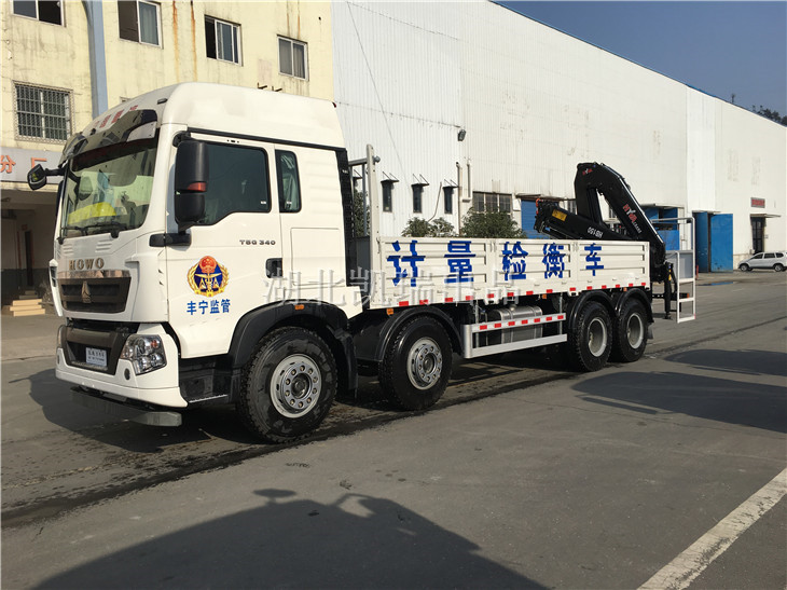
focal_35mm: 29
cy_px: 295
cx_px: 394
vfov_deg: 48.2
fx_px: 659
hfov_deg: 61.7
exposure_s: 1/2137
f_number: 2.2
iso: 25
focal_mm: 4.15
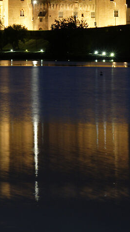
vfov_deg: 6.9
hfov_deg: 3.9
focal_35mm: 310
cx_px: -155
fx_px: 1902
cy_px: 3
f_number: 5.6
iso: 200
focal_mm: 58
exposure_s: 8
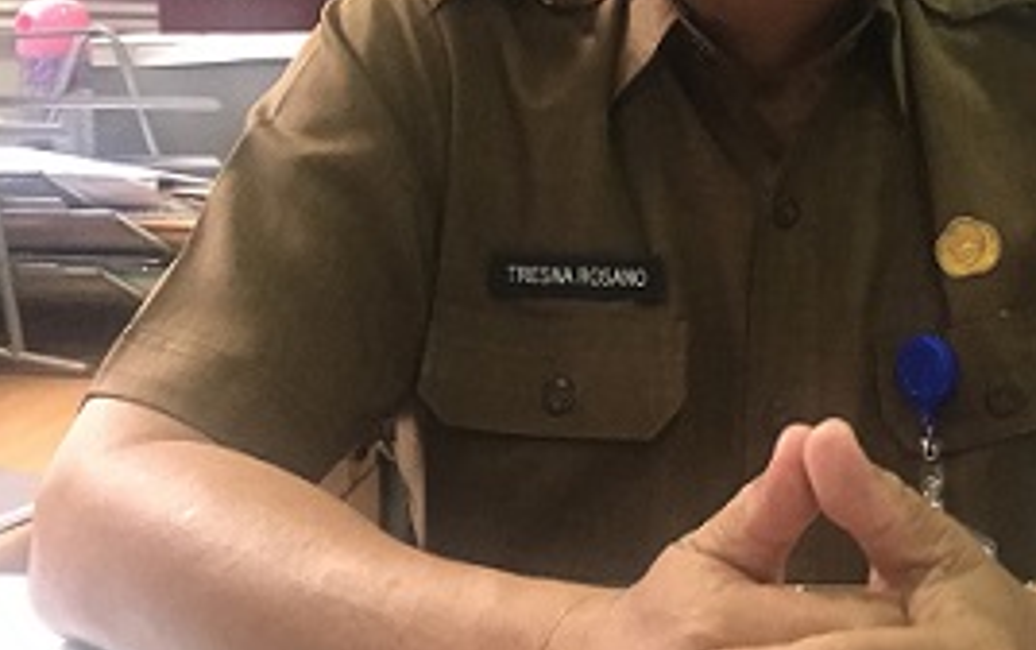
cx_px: 856
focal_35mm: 57
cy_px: 108
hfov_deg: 34.4
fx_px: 1611
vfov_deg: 22.4
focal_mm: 3.99
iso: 100
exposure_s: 1/13
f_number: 1.8
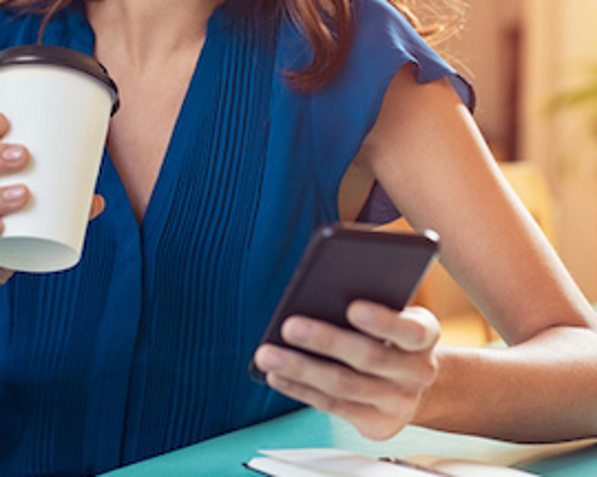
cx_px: 263
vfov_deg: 14.6
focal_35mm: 104
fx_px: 1838
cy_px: 39
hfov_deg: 18.4
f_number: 2.5
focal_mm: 50
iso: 400
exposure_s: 1/125
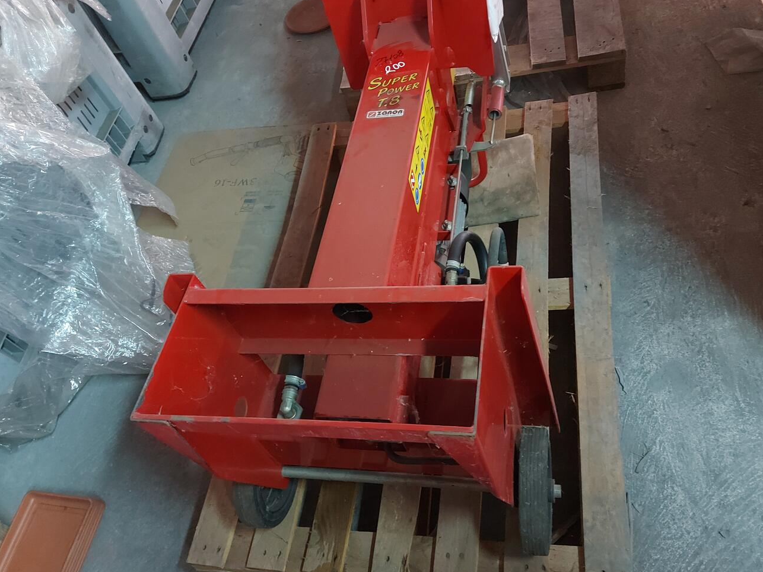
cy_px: 264
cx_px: 386
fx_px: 617
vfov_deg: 49.7
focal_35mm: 28
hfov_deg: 63.5
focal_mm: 5.23
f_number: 1.8
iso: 640
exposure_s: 1/20
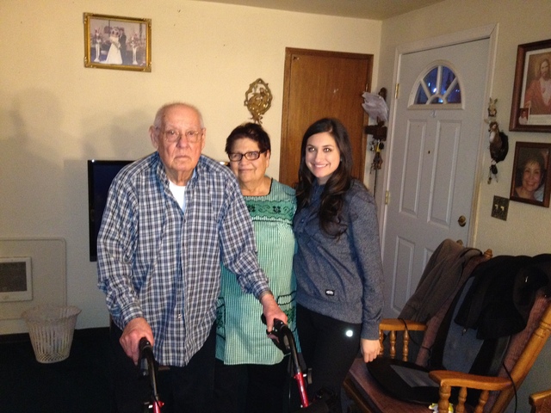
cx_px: 276
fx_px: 557
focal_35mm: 35
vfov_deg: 40.7
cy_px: 206
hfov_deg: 52.6
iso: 500
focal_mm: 4.28
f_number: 2.4
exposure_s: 1/16
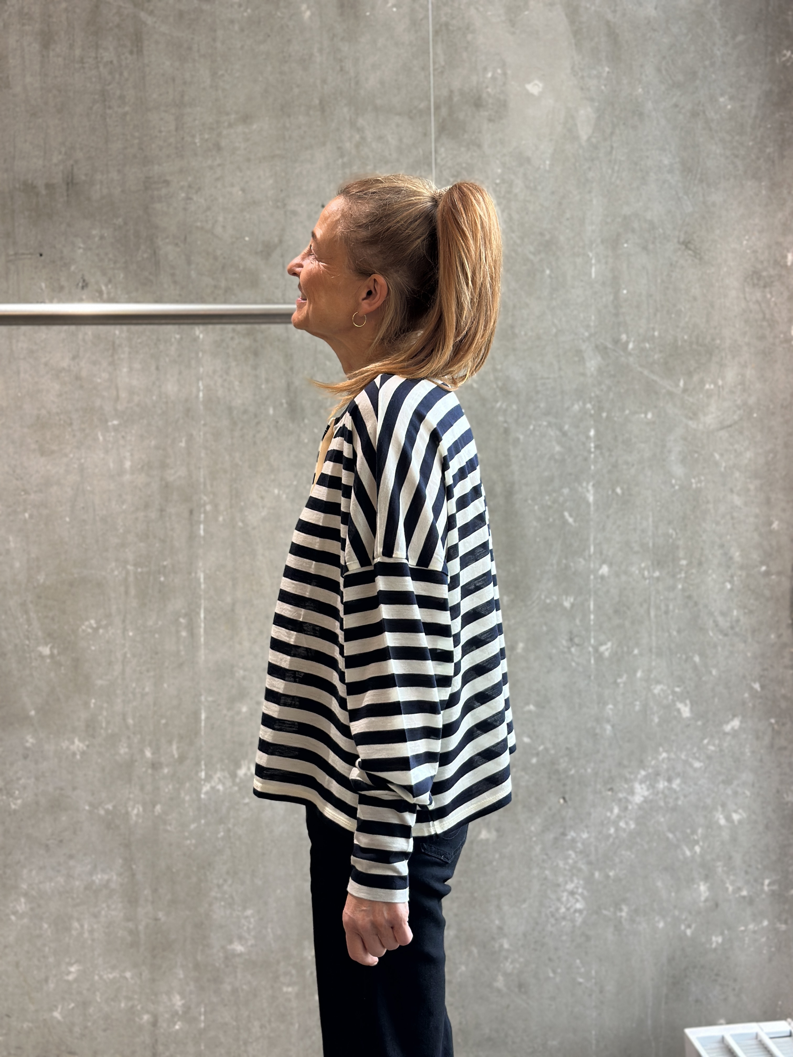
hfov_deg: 30.3
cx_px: 396
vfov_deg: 39.7
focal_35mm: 48
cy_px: 528
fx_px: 1466
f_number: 1.78
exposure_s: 1/100
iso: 125
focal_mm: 6.86
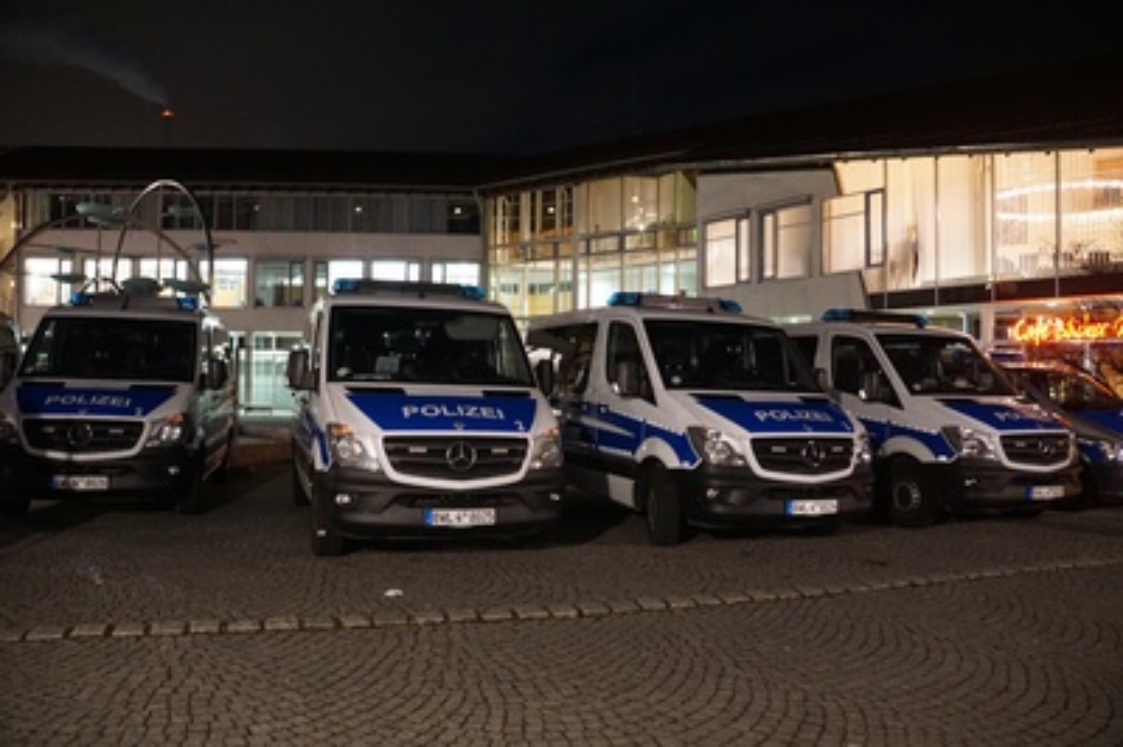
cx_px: 562
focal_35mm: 27
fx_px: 842
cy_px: 374
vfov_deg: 47.9
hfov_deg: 67.4
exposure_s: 1/6
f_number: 3.5
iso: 3200
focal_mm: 18
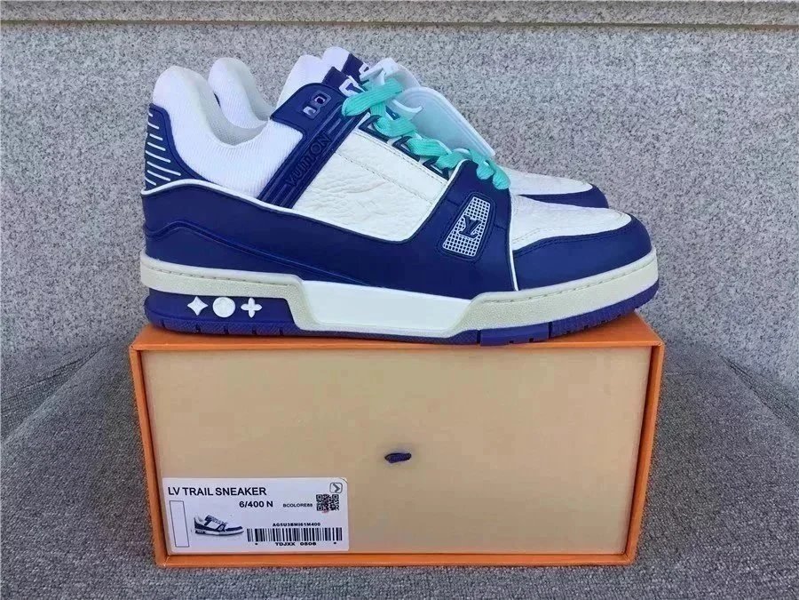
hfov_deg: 58.4
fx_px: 716
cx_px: 400
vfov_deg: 45.4
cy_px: 300
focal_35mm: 31
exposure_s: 1/307
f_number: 2.4
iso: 25
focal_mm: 3.3
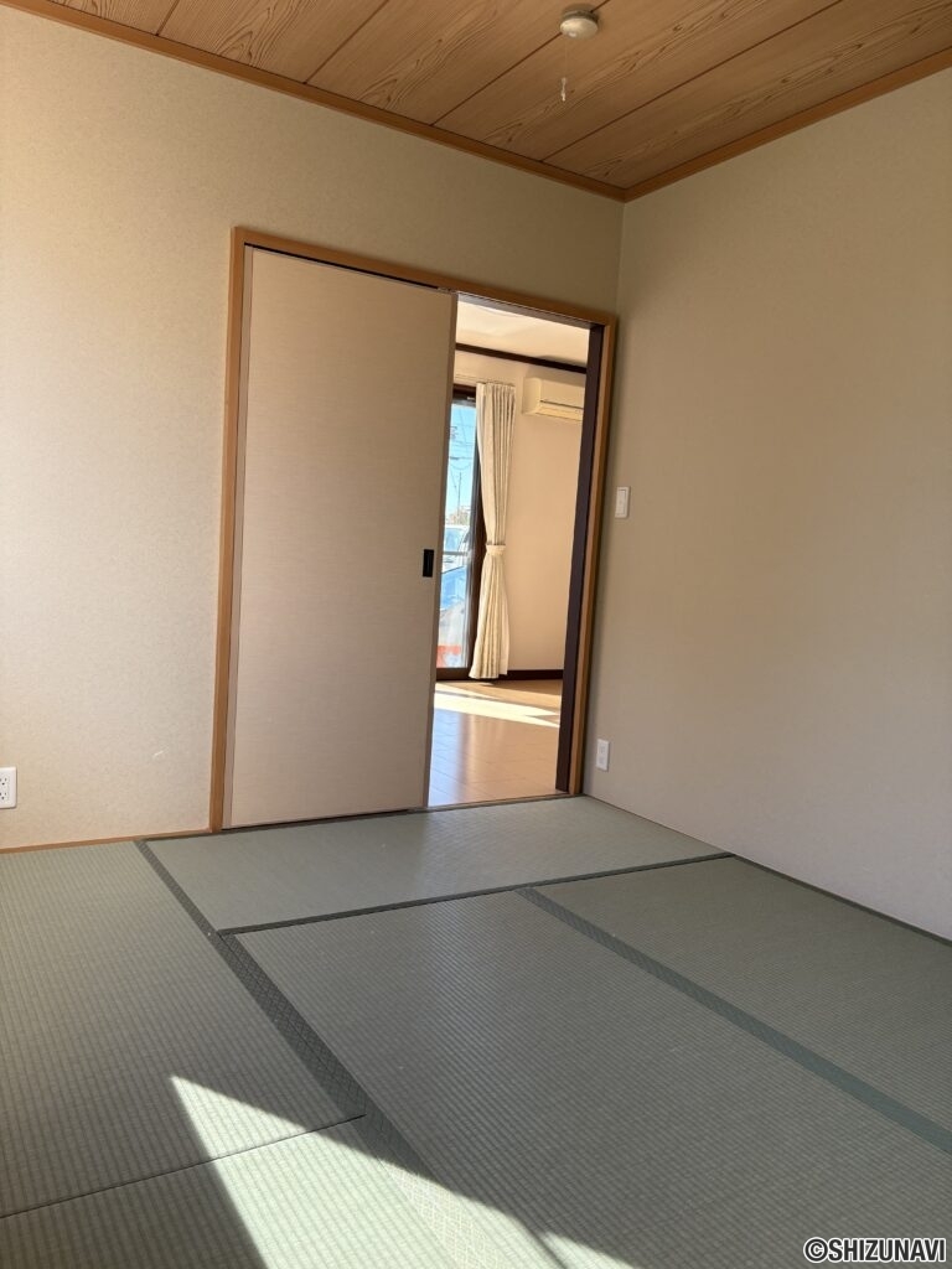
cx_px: 476
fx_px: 953
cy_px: 634
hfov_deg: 53.1
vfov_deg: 67.3
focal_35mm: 26
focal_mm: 5.96
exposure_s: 1/229
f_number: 1.6
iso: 80
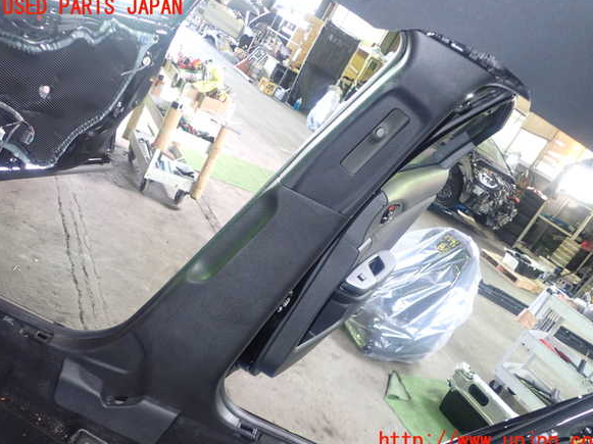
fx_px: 531
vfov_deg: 45.4
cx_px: 303
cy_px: 225
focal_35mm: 31
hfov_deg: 58.4
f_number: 2.3
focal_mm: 5.4
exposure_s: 1/30
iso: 400
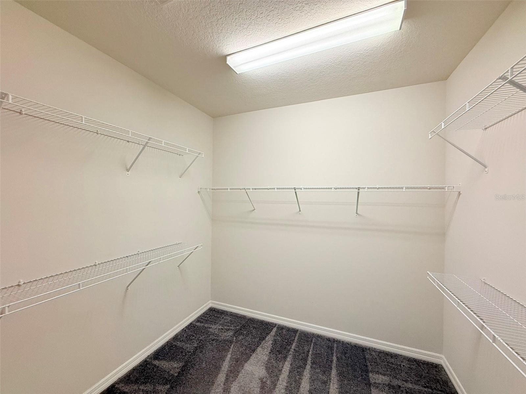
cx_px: 263
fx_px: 213
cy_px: 197
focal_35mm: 14
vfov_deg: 85.7
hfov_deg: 102.1
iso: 250
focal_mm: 2.22
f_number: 2.2
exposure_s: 1/120
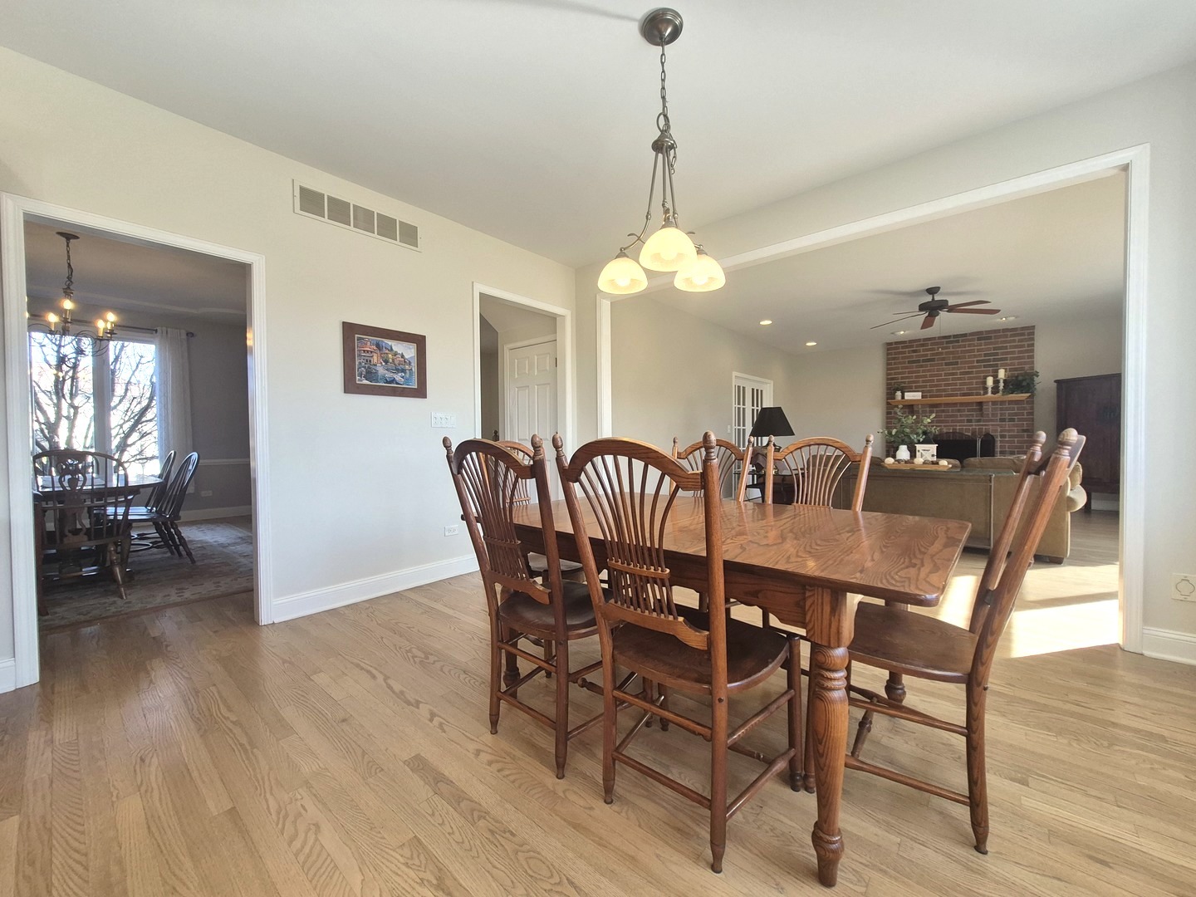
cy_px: 448
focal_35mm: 13
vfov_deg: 89.9
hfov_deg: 106.2
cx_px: 598
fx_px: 449
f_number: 2.2
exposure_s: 1/120
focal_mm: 1.74
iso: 64
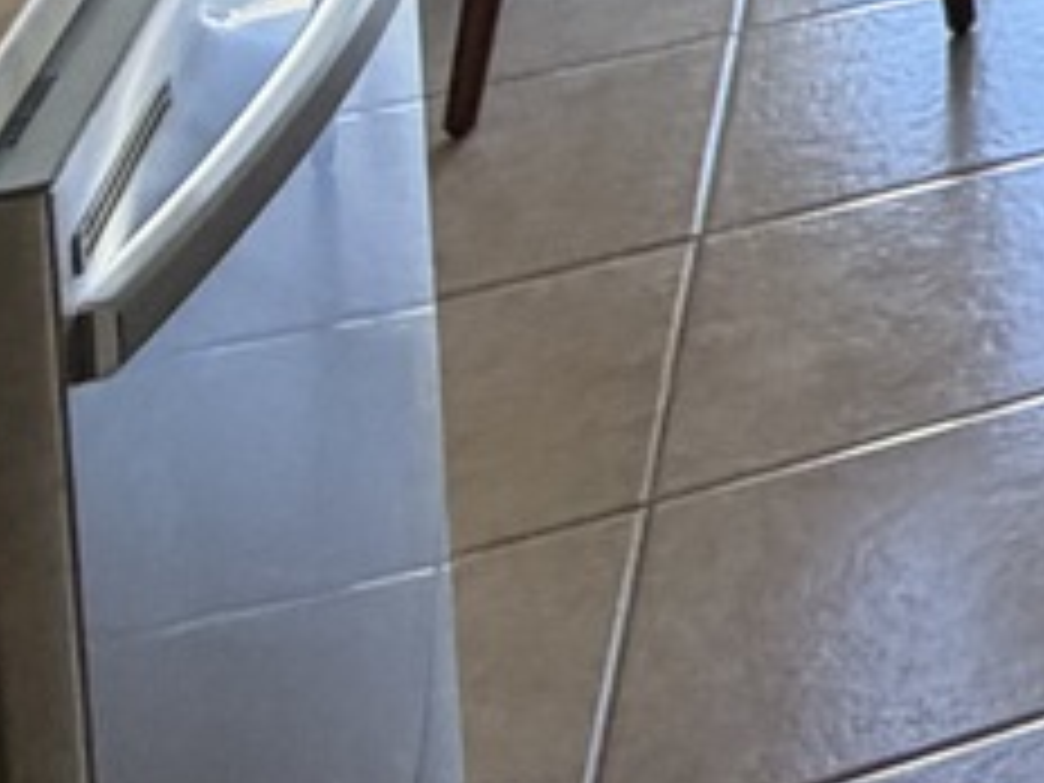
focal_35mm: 87
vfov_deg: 12.4
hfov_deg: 16.0
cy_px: -1233
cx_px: 2241
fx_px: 2624
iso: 200
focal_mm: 2.22
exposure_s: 1/120
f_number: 2.2
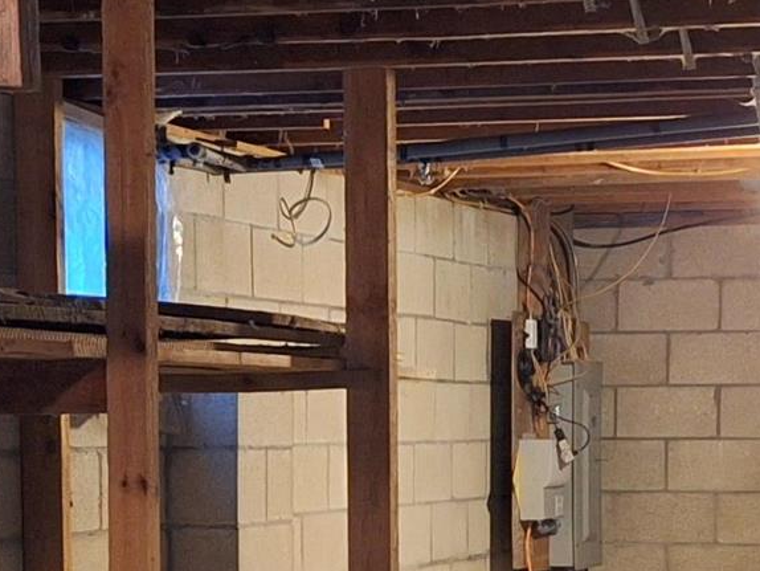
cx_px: 320
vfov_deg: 11.8
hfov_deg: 16.0
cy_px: 710
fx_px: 2702
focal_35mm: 123
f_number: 1.8
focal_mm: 5.54
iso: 400
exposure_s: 1/24
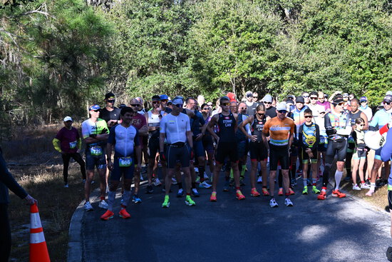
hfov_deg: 34.5
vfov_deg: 23.4
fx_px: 632
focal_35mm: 58
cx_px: 196
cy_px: 131
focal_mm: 58
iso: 400
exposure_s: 1/125
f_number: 11
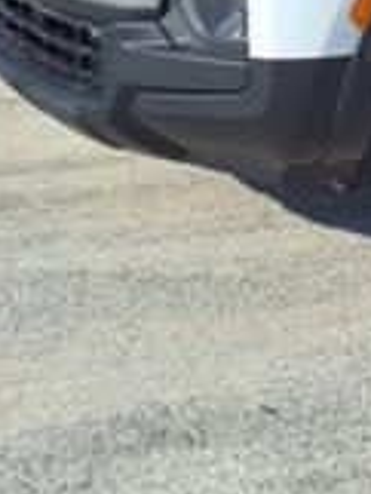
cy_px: -135
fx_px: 1527
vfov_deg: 17.3
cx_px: 754
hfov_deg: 12.2
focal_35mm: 107
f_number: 1.9
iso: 40
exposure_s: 1/2500
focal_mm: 3.58
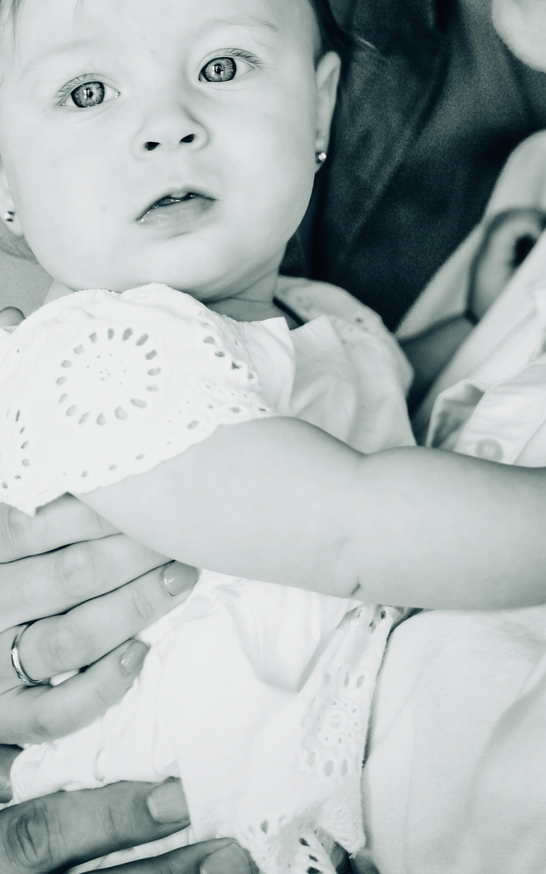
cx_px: 252
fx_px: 1928
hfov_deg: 16.1
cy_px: 73
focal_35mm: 81
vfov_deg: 24.7
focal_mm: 42.5
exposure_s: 1/160
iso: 1250
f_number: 2.8
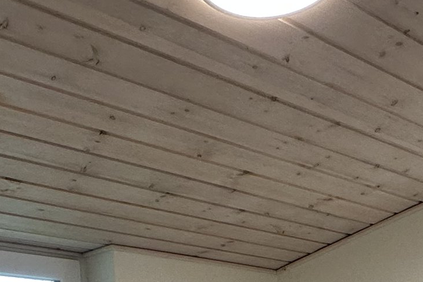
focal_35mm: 60
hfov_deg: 33.1
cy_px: 546
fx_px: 705
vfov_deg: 17.2
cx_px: 285
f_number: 2.2
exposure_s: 1/100
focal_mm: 2.22
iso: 160
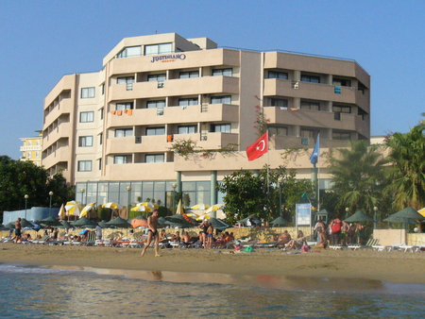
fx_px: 737
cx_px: 212
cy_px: 160
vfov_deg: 24.4
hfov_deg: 32.2
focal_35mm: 60
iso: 400
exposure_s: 1/1300
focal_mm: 9.9
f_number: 6.2
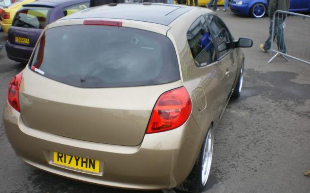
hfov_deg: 50.4
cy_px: 110
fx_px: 329
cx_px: 155
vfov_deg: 32.7
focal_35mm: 39
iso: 50
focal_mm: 6.3
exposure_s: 1/125
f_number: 4.6
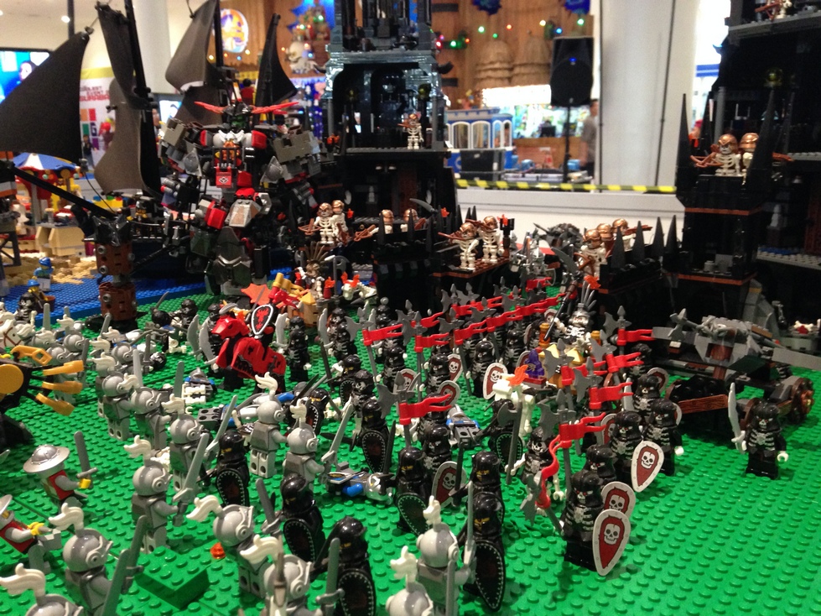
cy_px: 308
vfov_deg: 42.9
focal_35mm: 33
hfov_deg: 55.4
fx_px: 783
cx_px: 410
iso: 320
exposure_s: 1/20
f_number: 2.4
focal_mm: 4.12
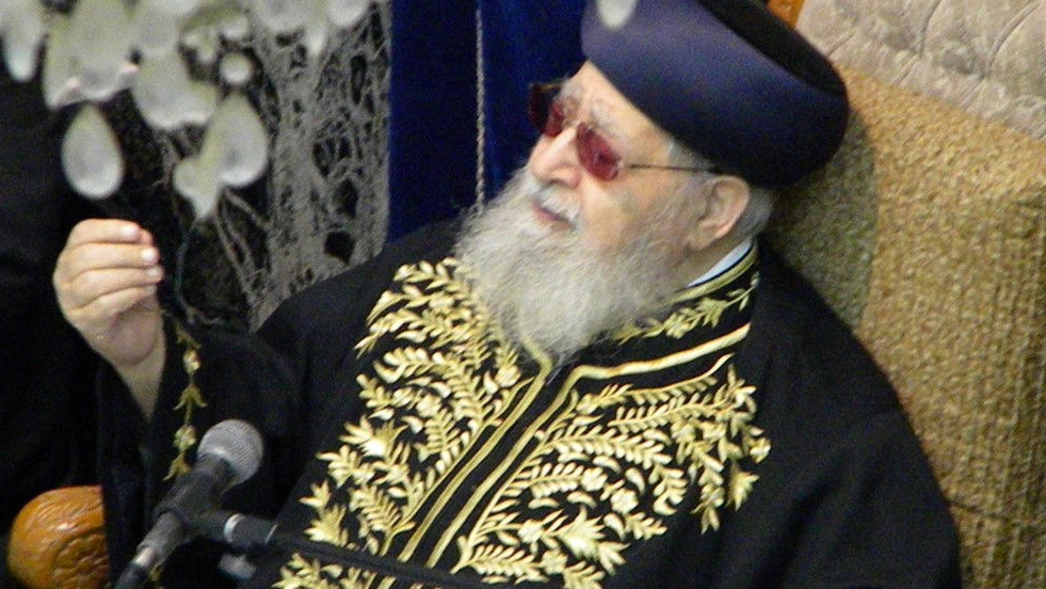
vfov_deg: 3.8
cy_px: 316
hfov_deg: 6.8
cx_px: 525
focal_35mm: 316
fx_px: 8765
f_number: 5.4
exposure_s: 1/63.7
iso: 2633
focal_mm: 50.4
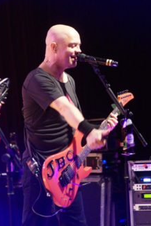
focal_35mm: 275
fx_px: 1732
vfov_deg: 7.5
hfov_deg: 5.0
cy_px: 98
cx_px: 77
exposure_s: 1/25
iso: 3200
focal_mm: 150
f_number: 4.5
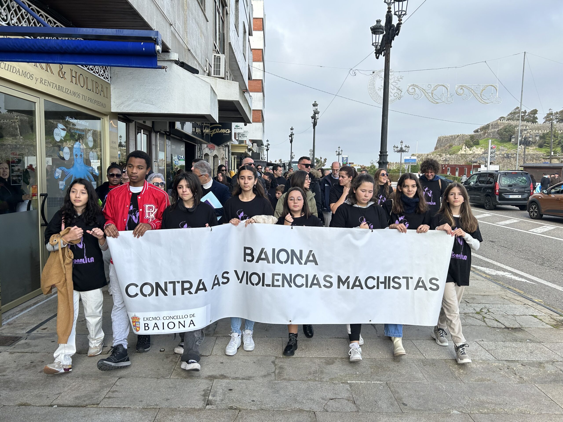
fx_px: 423
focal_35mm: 26
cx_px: 282
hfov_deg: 67.3
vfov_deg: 53.1
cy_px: 211
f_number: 1.5
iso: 50
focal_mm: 5.7
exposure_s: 1/1377
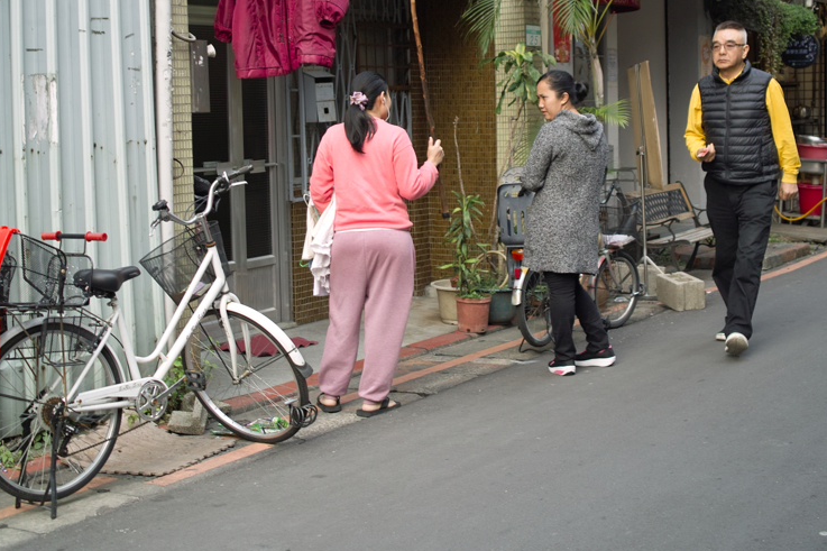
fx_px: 1309
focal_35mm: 57
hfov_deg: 35.0
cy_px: 176
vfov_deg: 23.6
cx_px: 362
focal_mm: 24.2
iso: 100
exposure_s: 1/100
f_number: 2.8
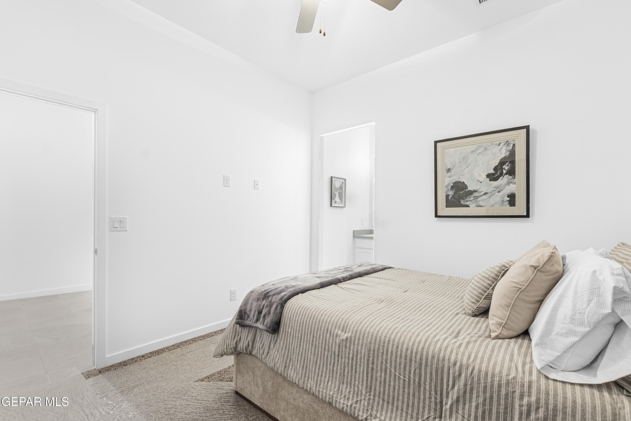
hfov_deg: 100.4
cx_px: 316
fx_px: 263
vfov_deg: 77.3
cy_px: 210
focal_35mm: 15
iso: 800
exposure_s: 1/2.5
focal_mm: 10
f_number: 8
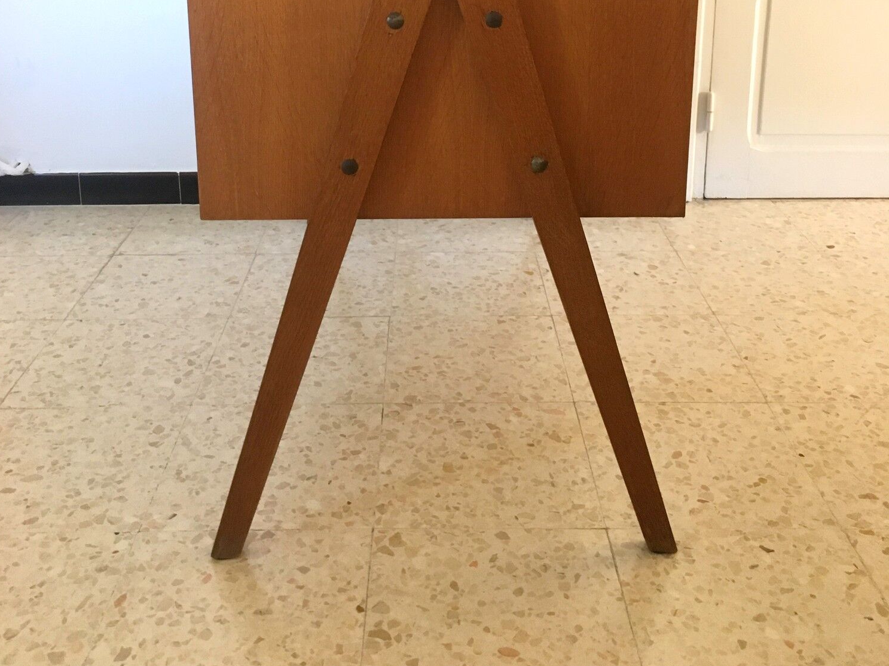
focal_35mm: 39
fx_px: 1002
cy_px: 96
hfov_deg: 47.9
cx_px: 443
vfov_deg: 35.2
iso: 200
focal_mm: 4.15
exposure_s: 1/33
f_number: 2.2
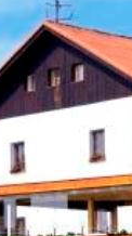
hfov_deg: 6.0
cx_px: 227
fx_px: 1231
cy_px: 158
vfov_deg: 10.9
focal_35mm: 197
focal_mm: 42.5
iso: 200
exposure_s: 1/125
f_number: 8
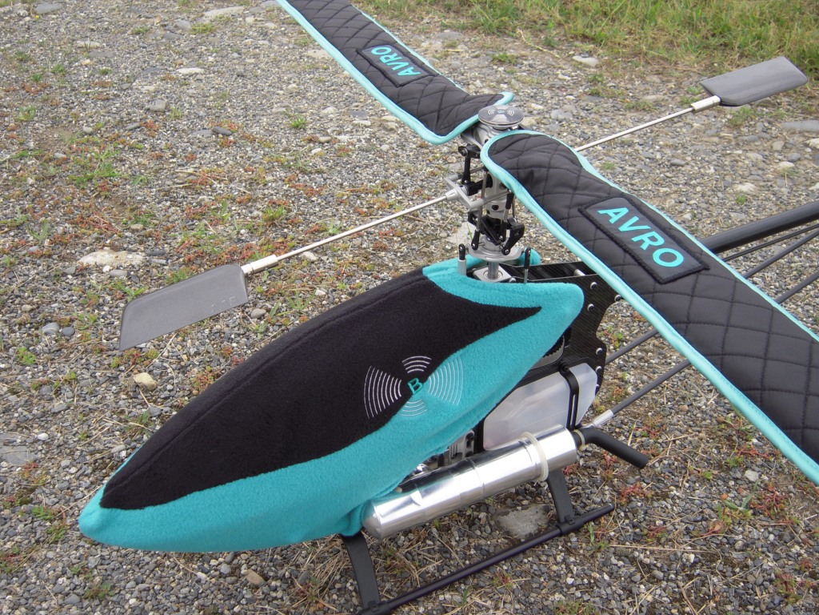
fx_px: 970
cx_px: 410
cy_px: 308
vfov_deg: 35.1
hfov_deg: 45.8
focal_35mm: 41
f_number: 3.2
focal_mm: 7.3
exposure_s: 1/500
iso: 100
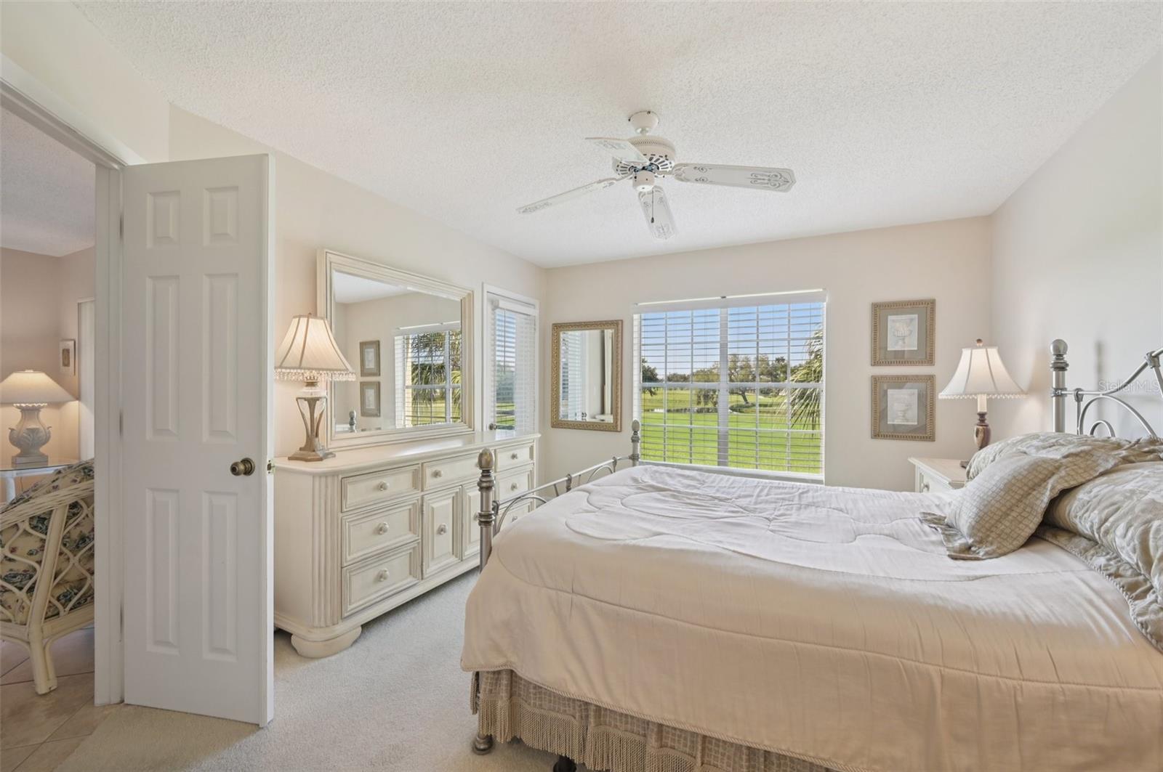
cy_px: 386
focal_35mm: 14
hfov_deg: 104.3
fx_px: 452
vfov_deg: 81.1
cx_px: 582
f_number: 8
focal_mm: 14
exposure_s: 1/160
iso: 400
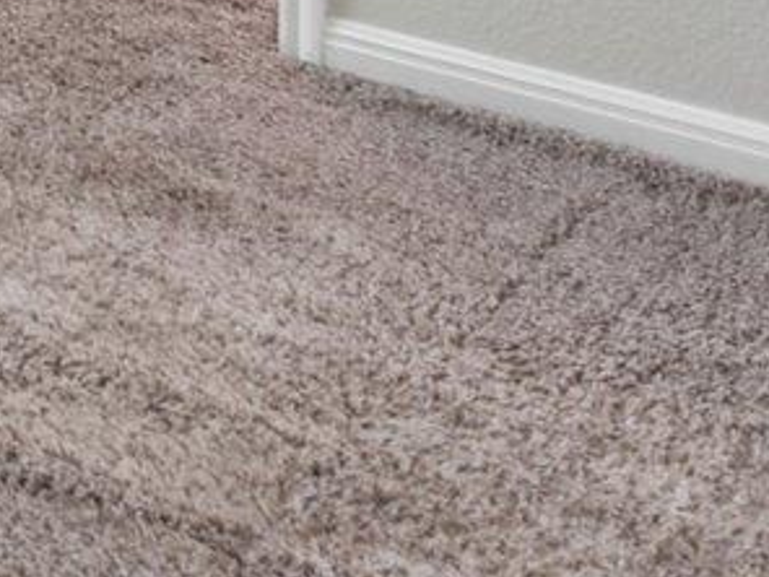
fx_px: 2066
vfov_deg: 12.5
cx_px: -556
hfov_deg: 17.6
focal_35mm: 93
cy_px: -803
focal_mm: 14
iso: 400
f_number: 8
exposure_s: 1/8
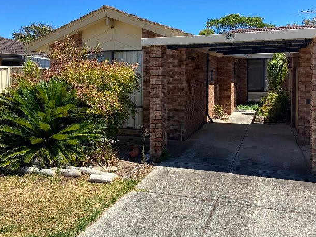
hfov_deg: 53.9
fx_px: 310
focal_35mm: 34
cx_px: 153
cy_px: 93
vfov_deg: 41.6
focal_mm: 4.25
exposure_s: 1/2183
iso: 32
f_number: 1.8
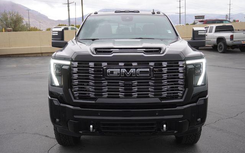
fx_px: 287
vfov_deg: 29.9
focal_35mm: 43
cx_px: 122
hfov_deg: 46.2
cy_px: 79
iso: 100
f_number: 5
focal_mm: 28
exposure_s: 1/60
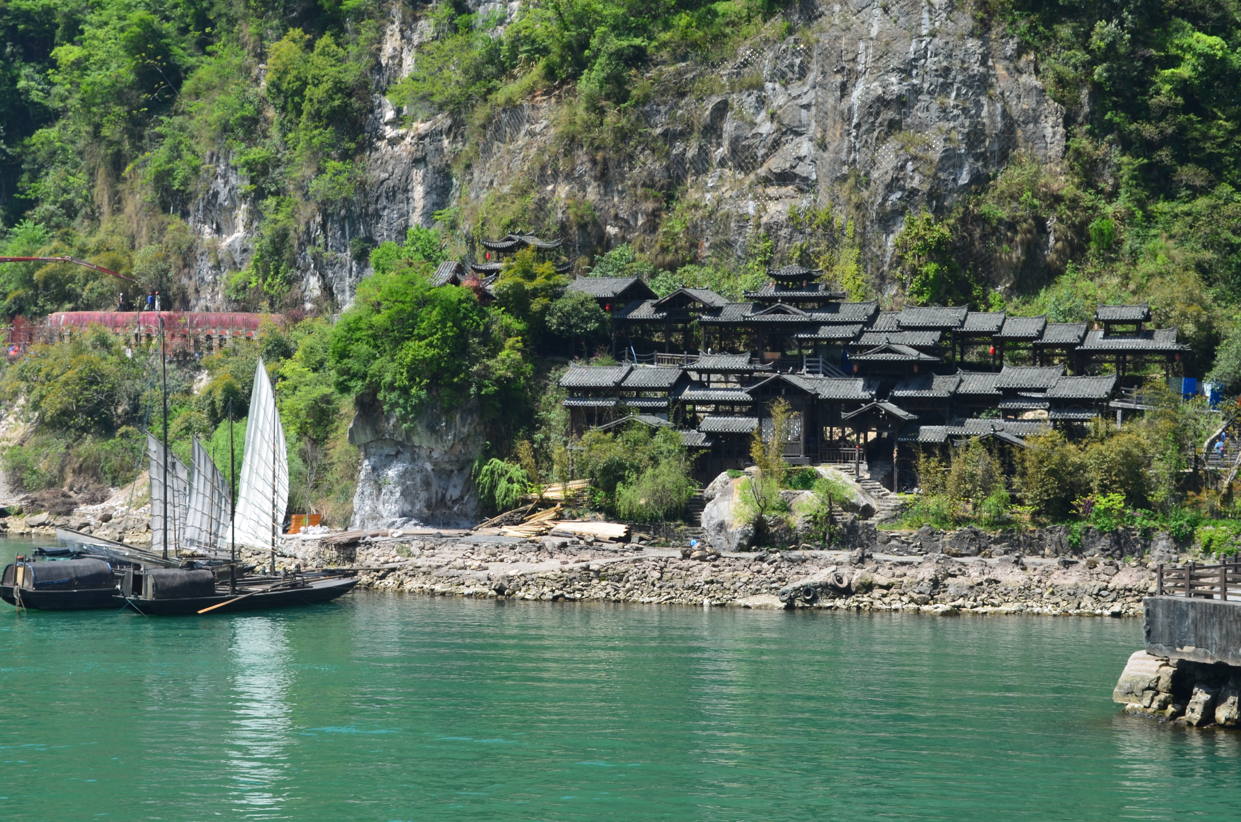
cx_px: 588
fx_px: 2649
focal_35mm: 77
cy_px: 402
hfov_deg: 26.4
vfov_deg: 17.6
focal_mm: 48
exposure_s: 1/125
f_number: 11
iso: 140
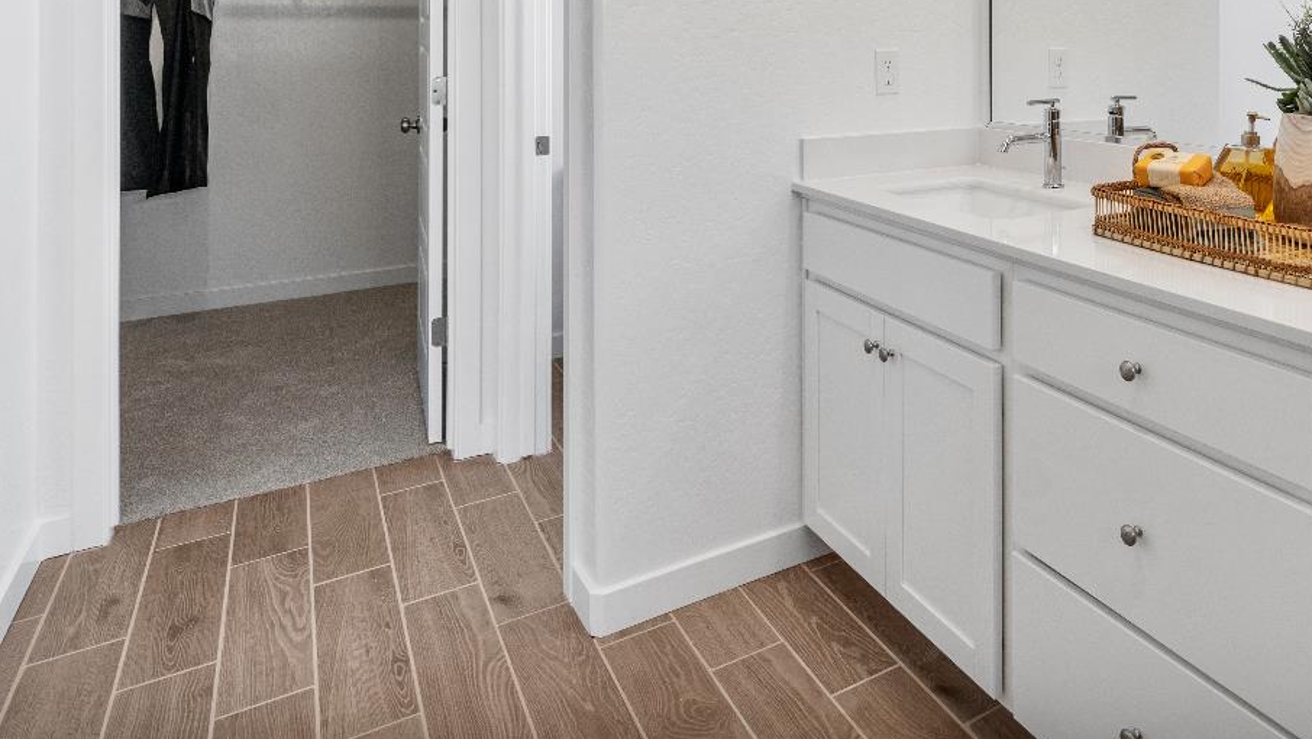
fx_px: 905
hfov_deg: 68.3
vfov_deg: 40.3
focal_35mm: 26
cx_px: 946
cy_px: 43
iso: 250
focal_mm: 10
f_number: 9
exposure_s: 1/13
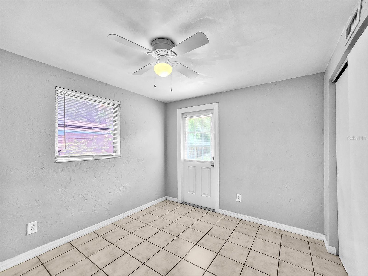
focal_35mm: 13
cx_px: 184
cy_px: 138
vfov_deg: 89.9
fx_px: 138
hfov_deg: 106.2
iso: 250
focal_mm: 2.2
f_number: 2.2
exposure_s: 1/60
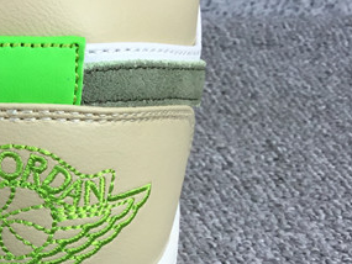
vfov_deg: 15.0
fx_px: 997
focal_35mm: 98
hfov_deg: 18.4
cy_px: 197
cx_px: -124
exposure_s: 1/334
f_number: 2.4
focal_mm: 3.3
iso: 25
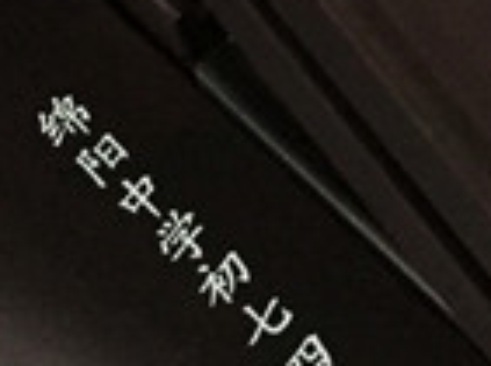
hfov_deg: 12.1
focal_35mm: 163
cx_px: 414
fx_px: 2306
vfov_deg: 8.5
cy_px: -443
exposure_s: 1/33
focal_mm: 4.15
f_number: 2.2
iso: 320
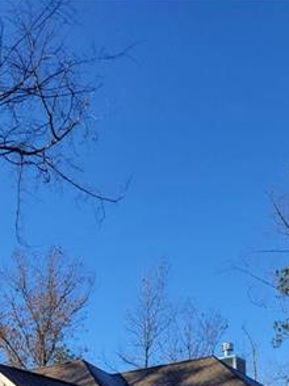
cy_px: 498
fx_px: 758
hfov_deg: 21.0
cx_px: 11
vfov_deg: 24.9
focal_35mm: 68
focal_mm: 5.4
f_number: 1.8
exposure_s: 1/968
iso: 40
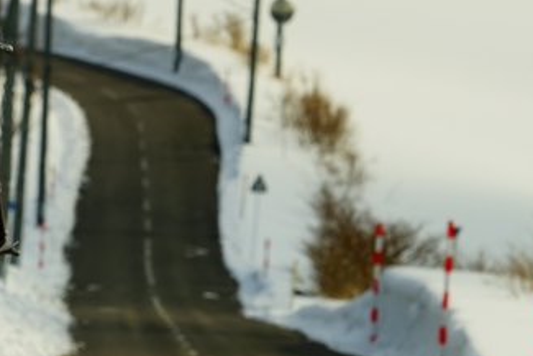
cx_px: 102
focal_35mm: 512
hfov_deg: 4.0
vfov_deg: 2.7
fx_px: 7583
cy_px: 110
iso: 160
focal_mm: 208
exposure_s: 1/250
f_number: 11
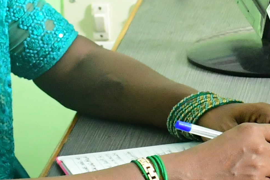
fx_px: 1927
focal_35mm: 257
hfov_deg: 7.9
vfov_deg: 5.3
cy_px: 6
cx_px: 384
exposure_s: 1/125
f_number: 8
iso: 2500
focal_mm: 30
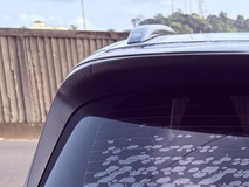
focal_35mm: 90
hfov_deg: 19.4
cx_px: 355
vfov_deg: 14.8
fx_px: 648
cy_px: 313
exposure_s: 1/643
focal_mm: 6.76
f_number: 1.78
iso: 100
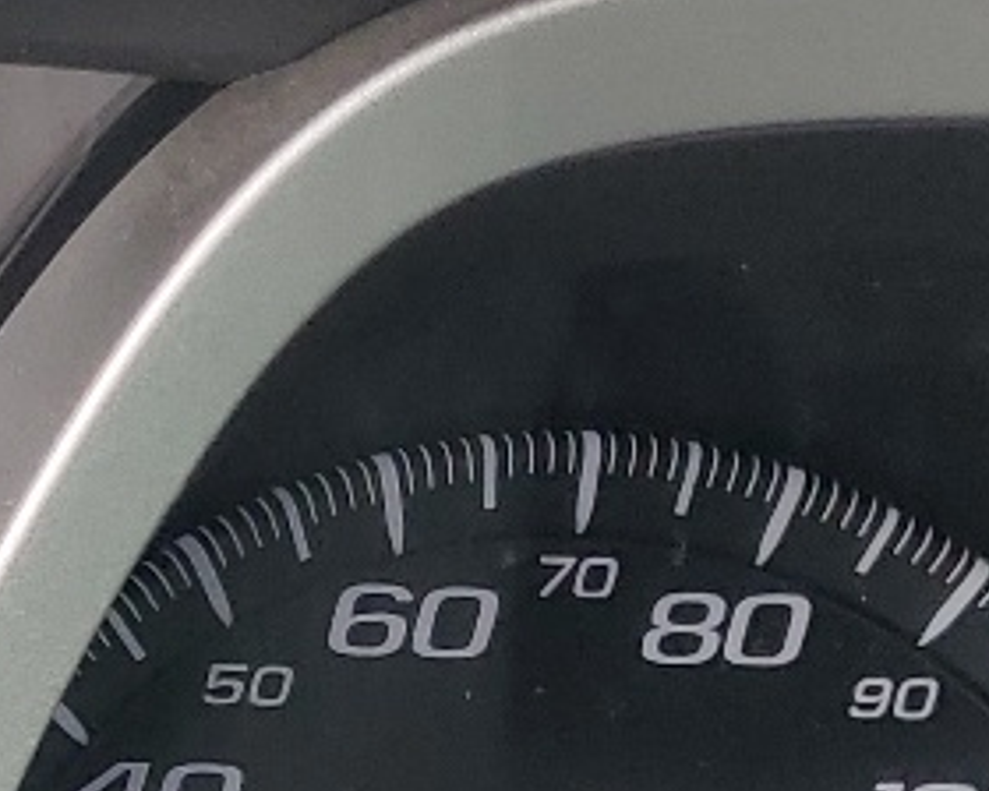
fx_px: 4244
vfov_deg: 10.5
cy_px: 950
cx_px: -1176
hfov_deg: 11.5
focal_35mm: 145
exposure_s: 1/137
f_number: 1.5
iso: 50
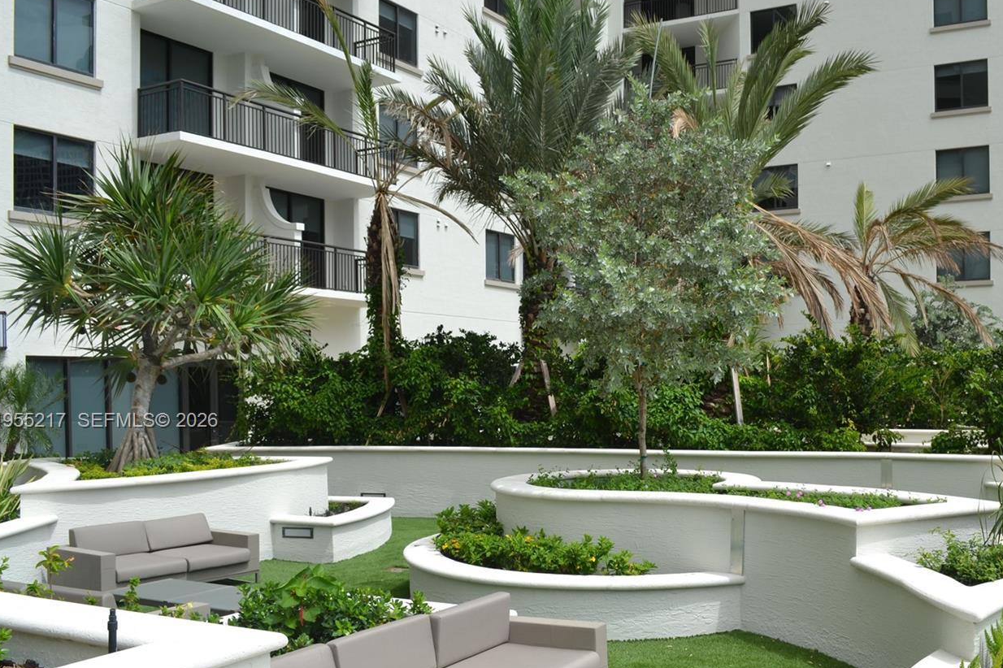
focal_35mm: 35
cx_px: 615
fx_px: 975
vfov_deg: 37.6
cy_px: 422
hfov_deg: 53.9
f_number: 8
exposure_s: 1/250
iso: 100
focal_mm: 18
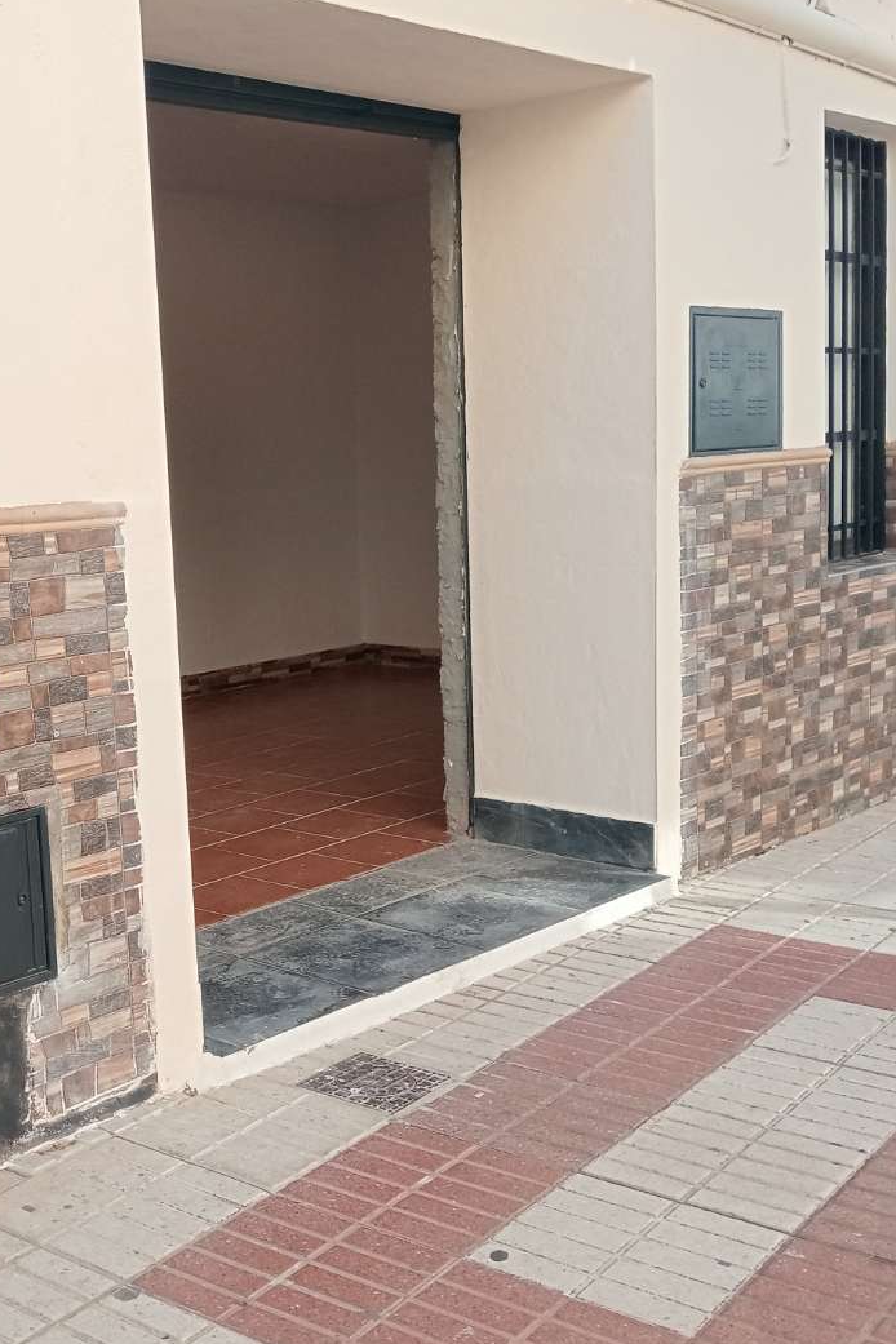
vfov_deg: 46.4
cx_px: 172
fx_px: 1568
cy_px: 702
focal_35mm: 42
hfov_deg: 31.0
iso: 101
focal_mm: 3.98
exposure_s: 1/375
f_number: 1.8
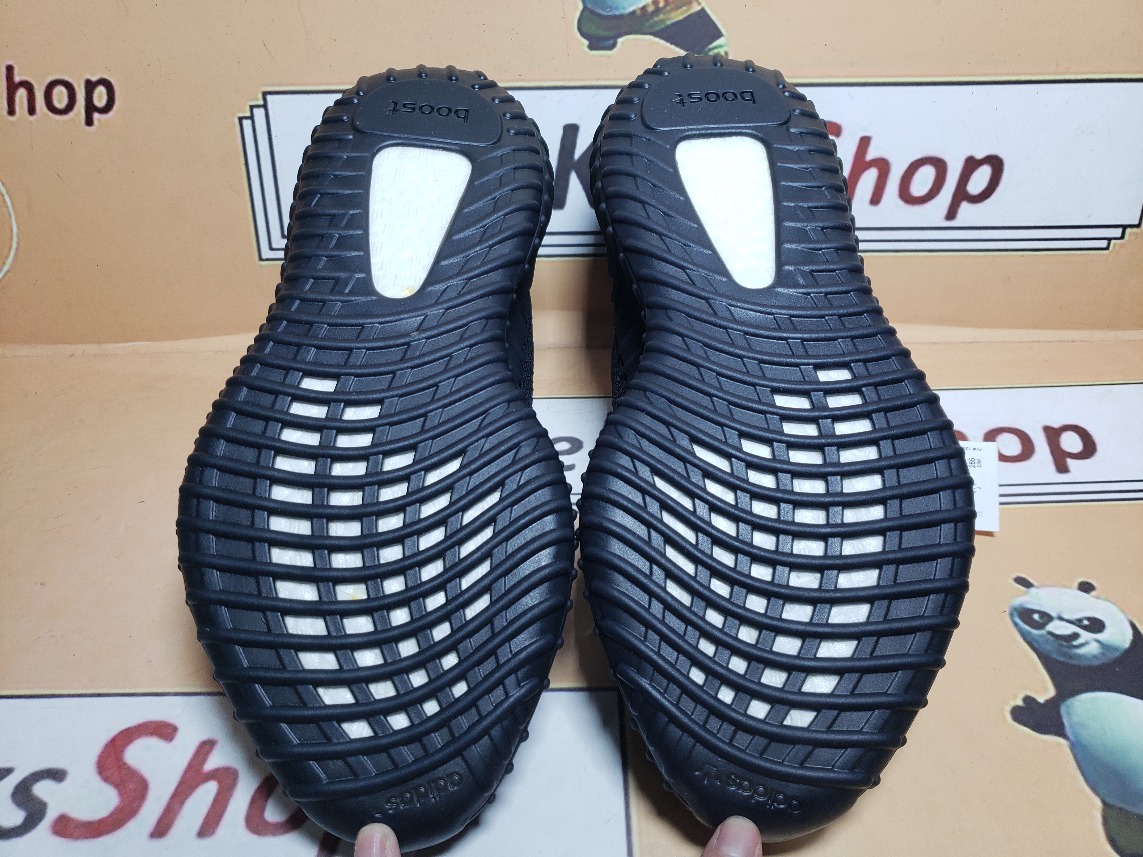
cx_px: 572
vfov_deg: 53.1
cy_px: 428
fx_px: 859
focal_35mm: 26
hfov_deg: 67.3
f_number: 1.5
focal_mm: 4.3
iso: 50
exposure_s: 1/457
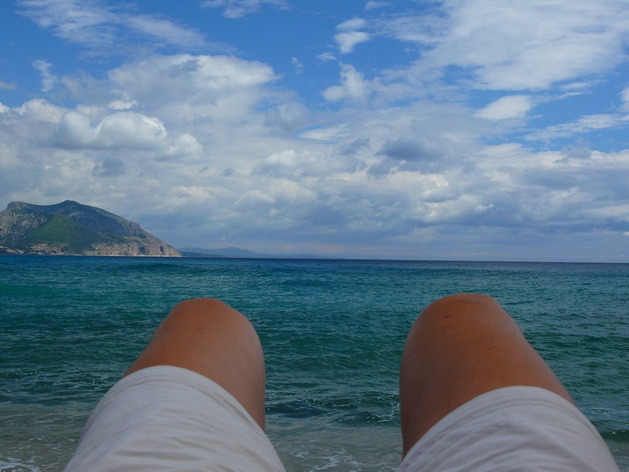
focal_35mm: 44
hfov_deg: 43.0
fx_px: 799
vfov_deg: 32.9
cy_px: 236
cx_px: 314
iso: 100
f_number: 5.6
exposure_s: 1/320
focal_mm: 9.4
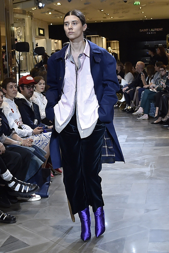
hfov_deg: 53.1
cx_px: 84
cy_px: 126
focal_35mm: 24
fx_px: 169
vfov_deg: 73.8
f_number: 4.5
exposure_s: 1/500
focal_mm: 24
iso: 2000
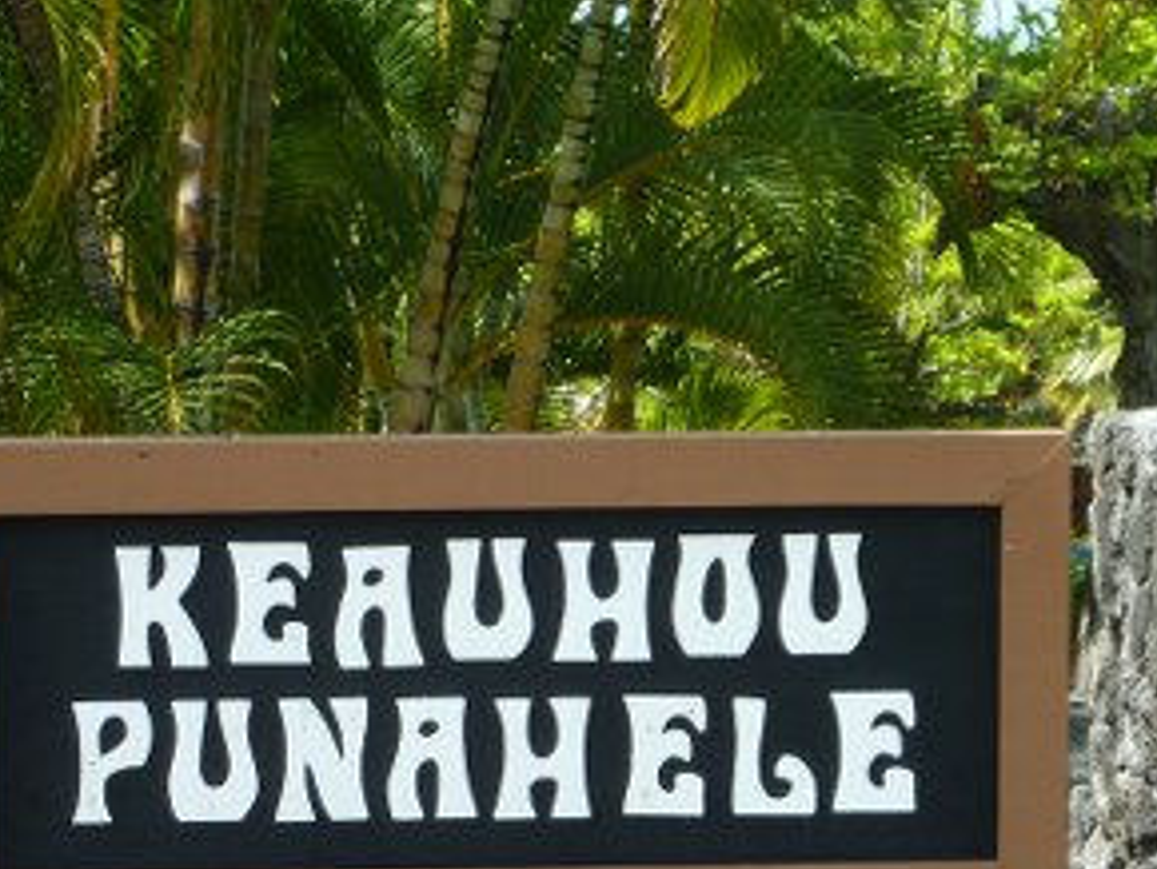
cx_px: 527
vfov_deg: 8.6
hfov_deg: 11.5
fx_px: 5754
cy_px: 749
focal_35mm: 172
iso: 80
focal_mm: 12.8
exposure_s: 1/200
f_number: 4.2
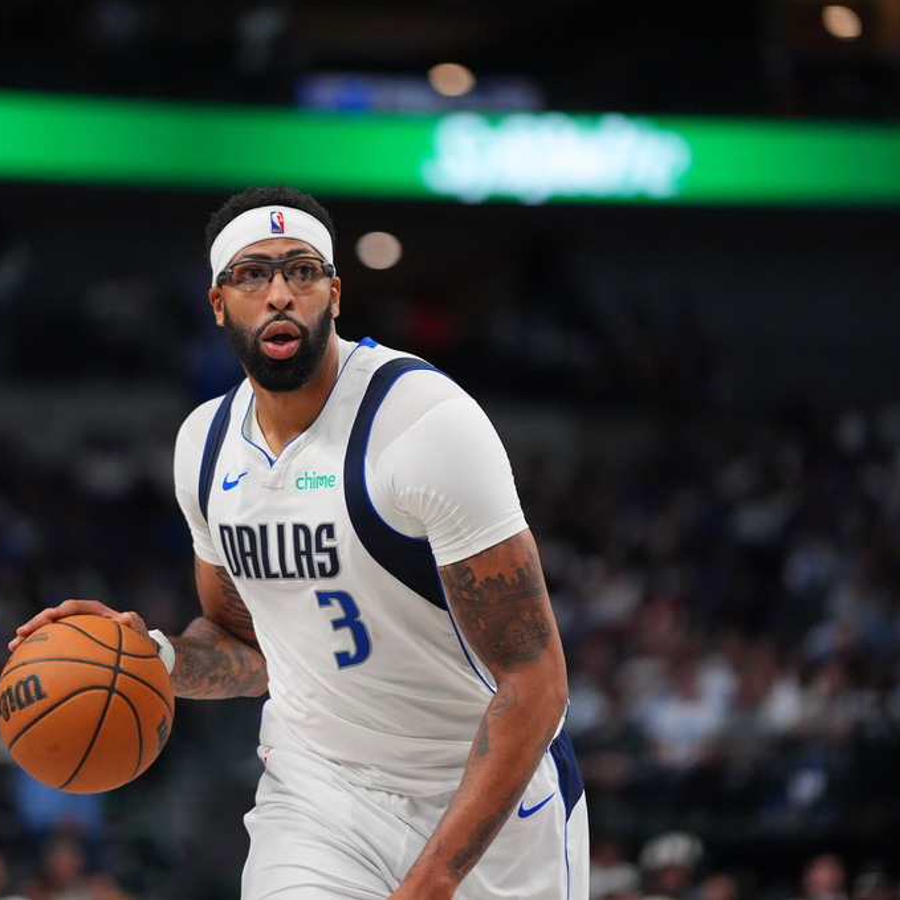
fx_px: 6707
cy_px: 449
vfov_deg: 7.7
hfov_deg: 7.7
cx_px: 362
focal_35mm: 228
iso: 4000
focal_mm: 178
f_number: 2.8
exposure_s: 1/2500
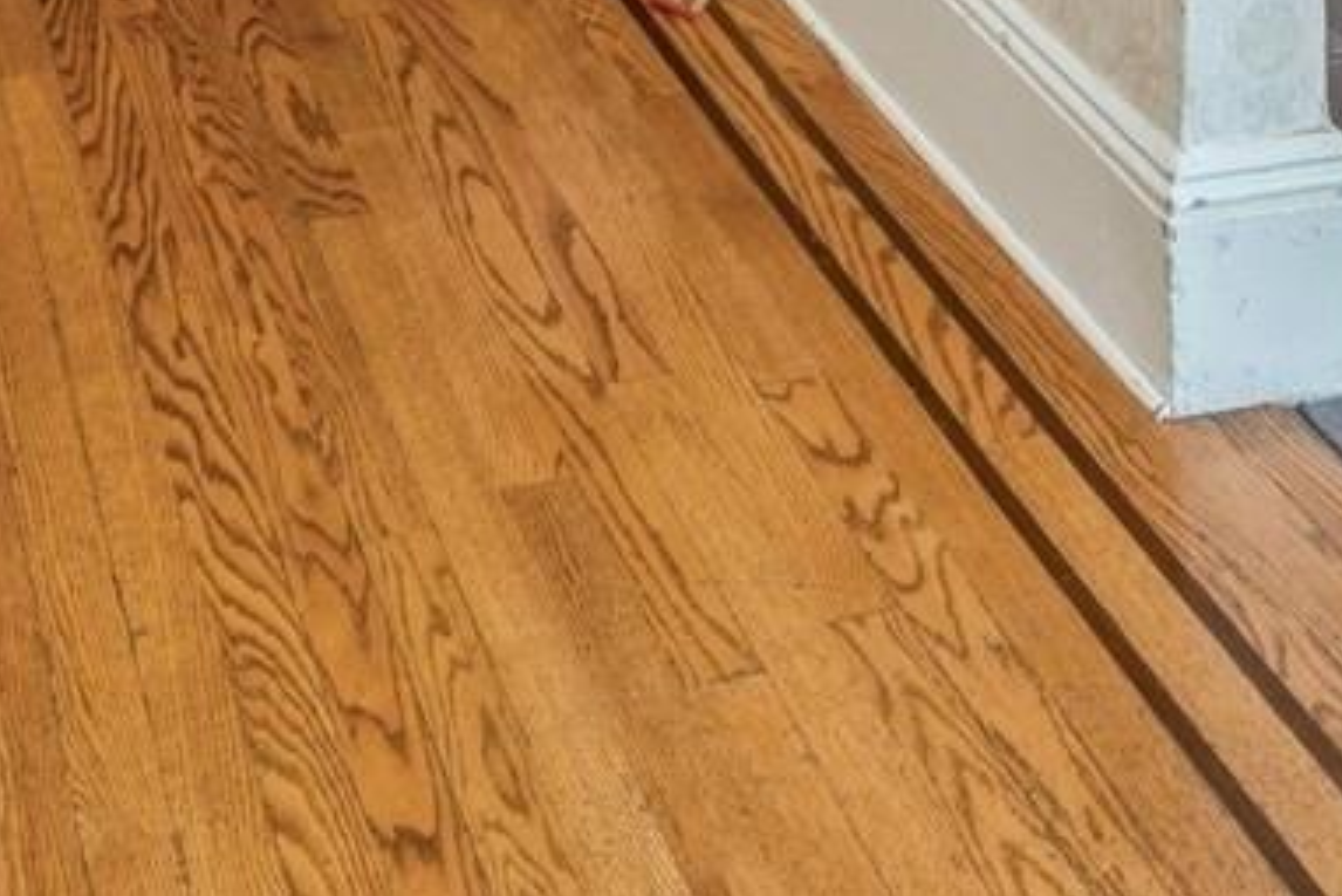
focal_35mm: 67
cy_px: -973
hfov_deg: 29.9
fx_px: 2498
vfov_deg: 15.5
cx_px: 478
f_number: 9
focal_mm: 16
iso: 200
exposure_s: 1/5
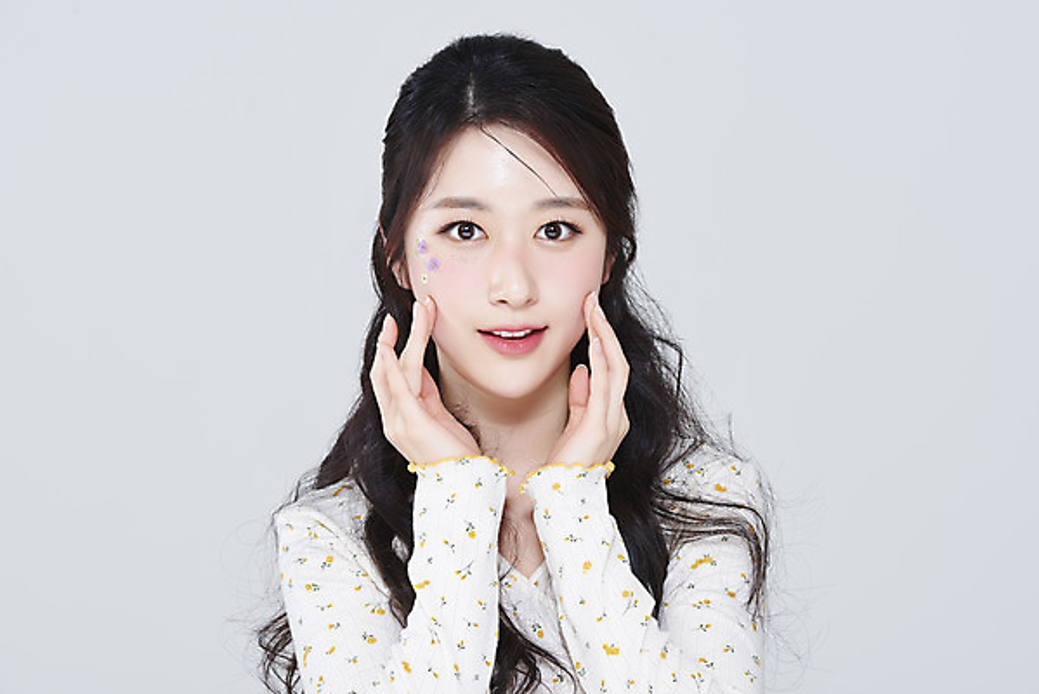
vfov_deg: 13.1
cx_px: 520
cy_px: 347
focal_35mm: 105
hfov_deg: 19.4
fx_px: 3032
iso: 64
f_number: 11
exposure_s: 1/125
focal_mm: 105
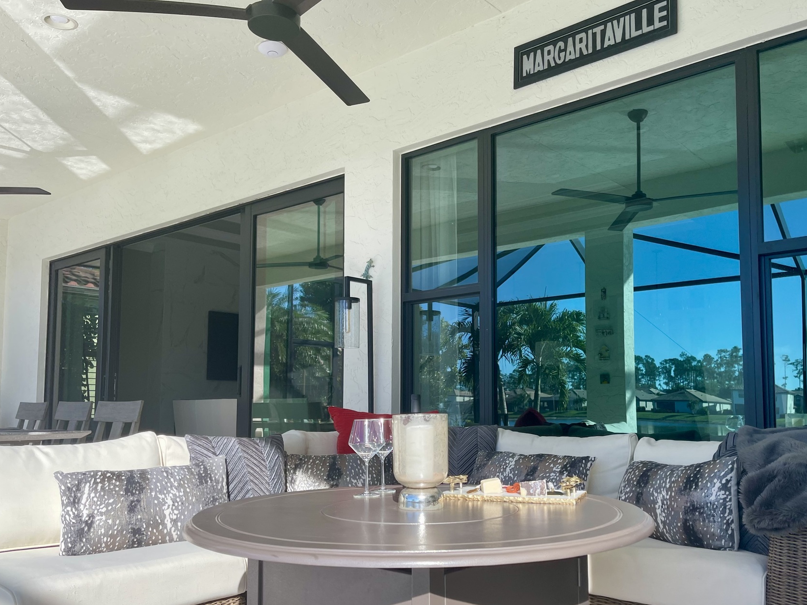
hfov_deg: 58.3
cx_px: 436
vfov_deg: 45.3
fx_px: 723
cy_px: 345
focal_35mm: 31
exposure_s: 1/704
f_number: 1.6
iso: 32
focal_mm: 5.1
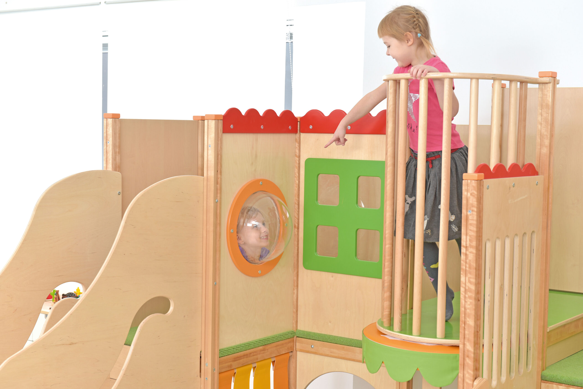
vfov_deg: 22.6
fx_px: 972
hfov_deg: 33.4
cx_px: 292
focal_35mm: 60
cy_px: 194
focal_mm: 60
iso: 100
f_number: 7.1
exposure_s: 1/80
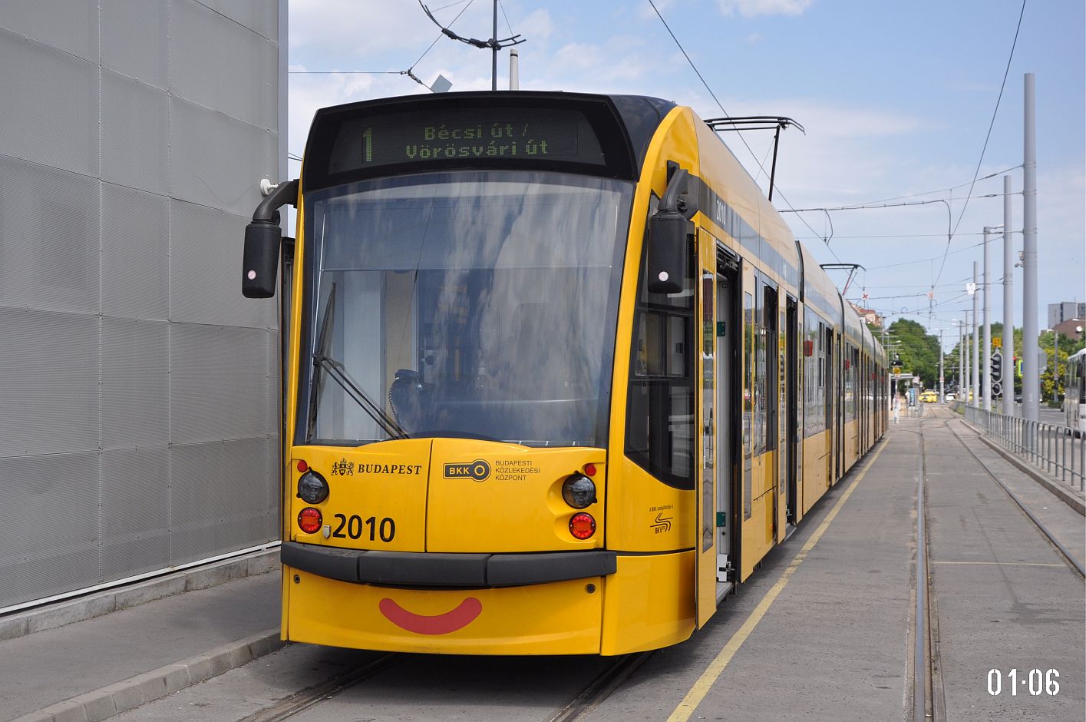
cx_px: 543
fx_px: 1446
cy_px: 361
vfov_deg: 28.0
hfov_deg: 41.2
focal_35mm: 48
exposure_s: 1/1250
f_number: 5.6
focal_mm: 32
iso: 400
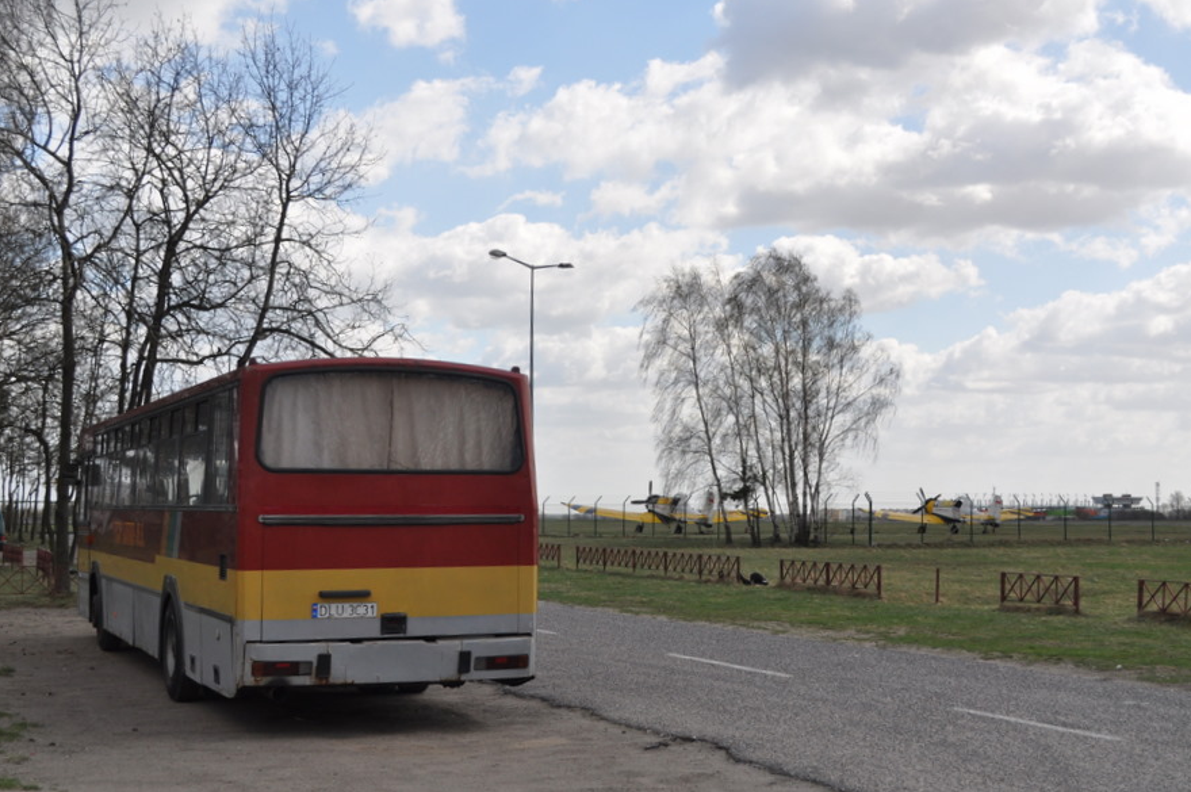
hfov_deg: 42.8
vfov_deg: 29.2
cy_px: 389
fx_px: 1520
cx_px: 596
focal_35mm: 46
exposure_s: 1/1600
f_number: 6.3
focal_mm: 30
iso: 400
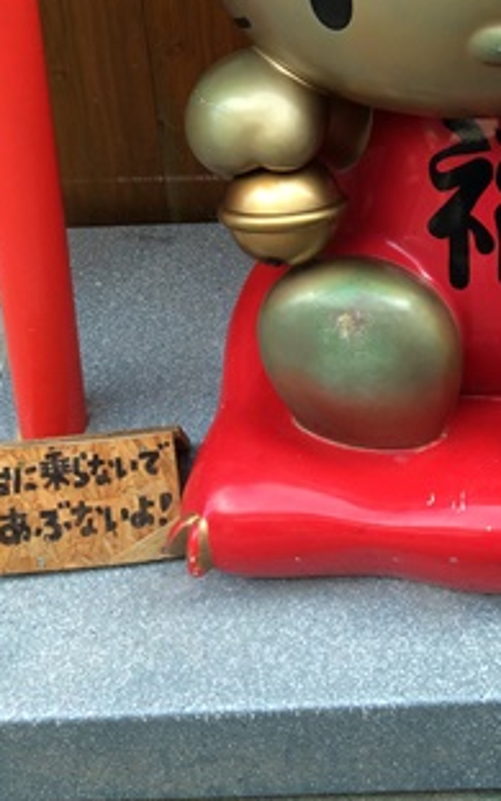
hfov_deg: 20.3
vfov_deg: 30.0
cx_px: 419
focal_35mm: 63
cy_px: -18
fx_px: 1376
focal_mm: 4.15
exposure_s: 1/120
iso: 32
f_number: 2.2
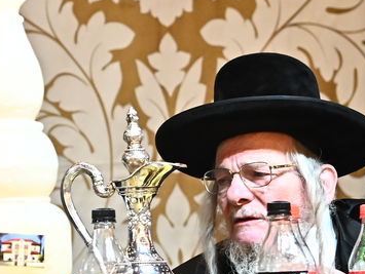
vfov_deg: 5.6
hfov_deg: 7.3
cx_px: -243
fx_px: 2797
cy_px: 60
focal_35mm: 265
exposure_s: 1/125
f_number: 5.6
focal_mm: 70
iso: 3200
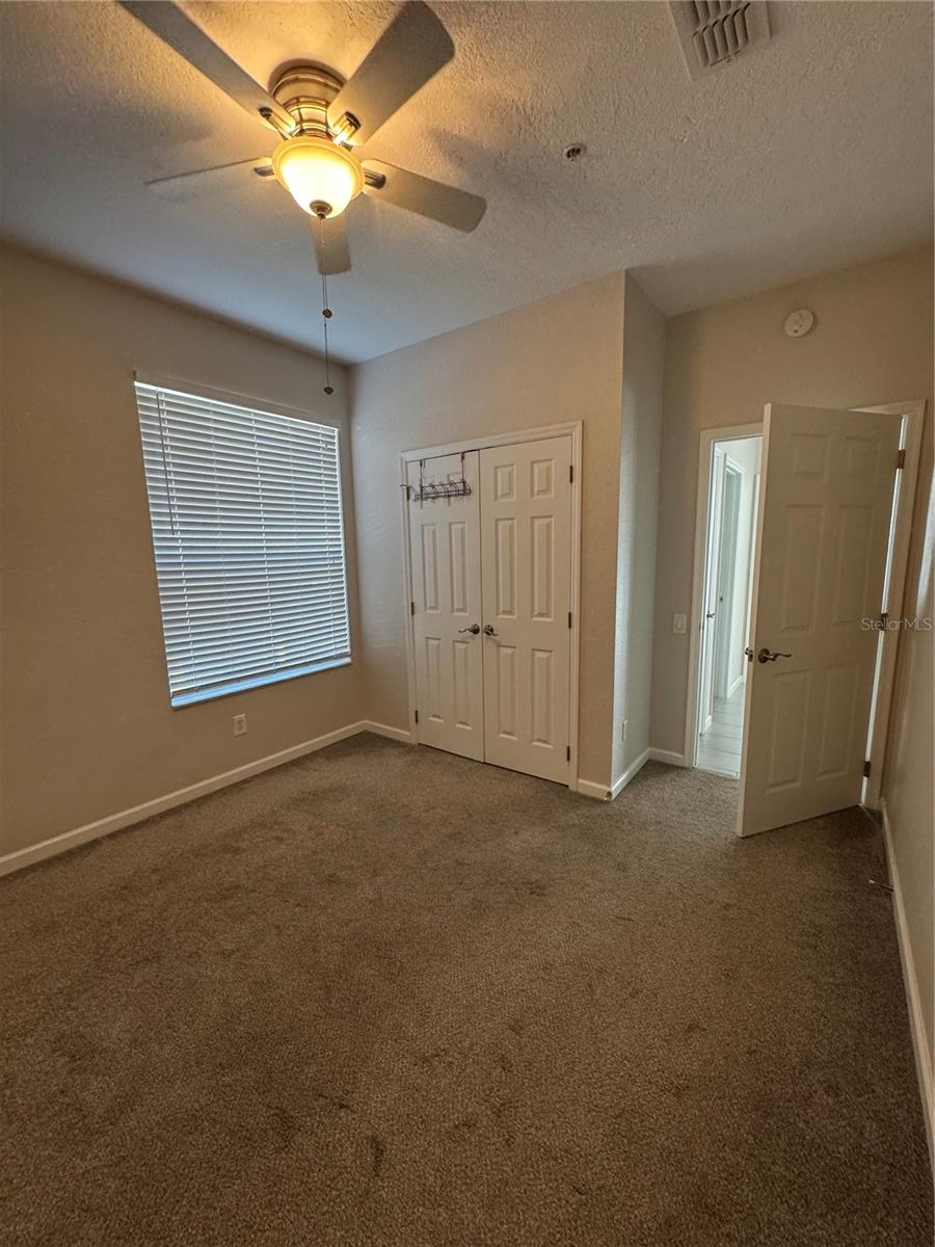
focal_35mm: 14
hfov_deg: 85.7
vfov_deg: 102.1
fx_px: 504
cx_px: 468
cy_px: 624
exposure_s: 1/60
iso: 320
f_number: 2.2
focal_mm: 2.22
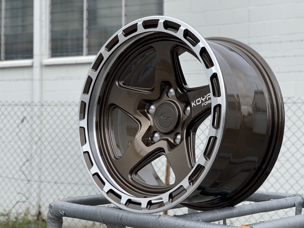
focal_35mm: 64
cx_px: 152
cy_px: 114
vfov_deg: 22.9
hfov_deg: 30.3
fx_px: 562
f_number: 2.2
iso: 32
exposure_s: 1/747
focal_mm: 7.5
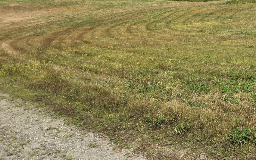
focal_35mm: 55
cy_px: -4
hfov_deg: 32.9
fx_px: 384
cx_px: 273
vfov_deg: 22.5
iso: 80
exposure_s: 1/7944
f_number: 1.7
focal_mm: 6.3
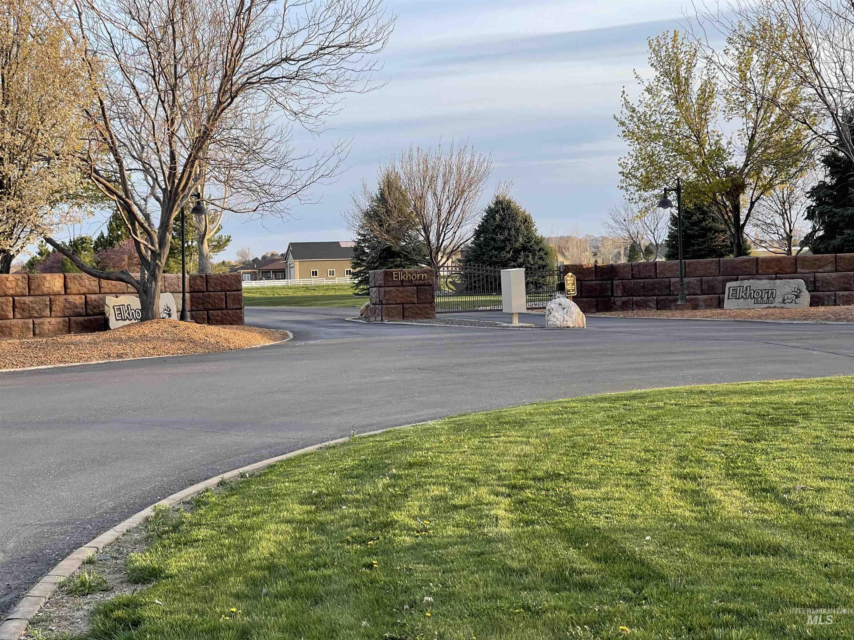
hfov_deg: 30.3
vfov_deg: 22.9
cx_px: 427
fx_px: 1579
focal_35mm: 64
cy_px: 320
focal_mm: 7.5
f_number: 2.2
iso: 20
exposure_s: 1/210
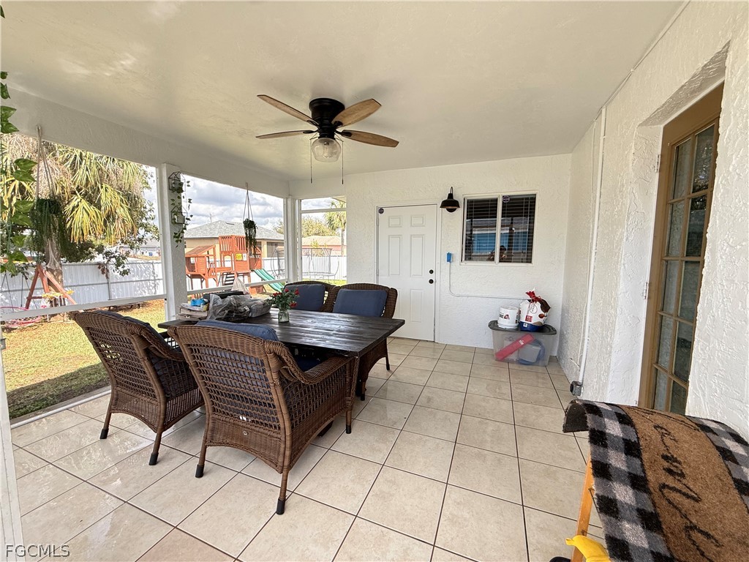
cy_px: 281
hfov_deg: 102.1
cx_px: 374
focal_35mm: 14
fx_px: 303
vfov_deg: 85.7
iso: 64
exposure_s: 1/259
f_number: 2.2
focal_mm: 2.22
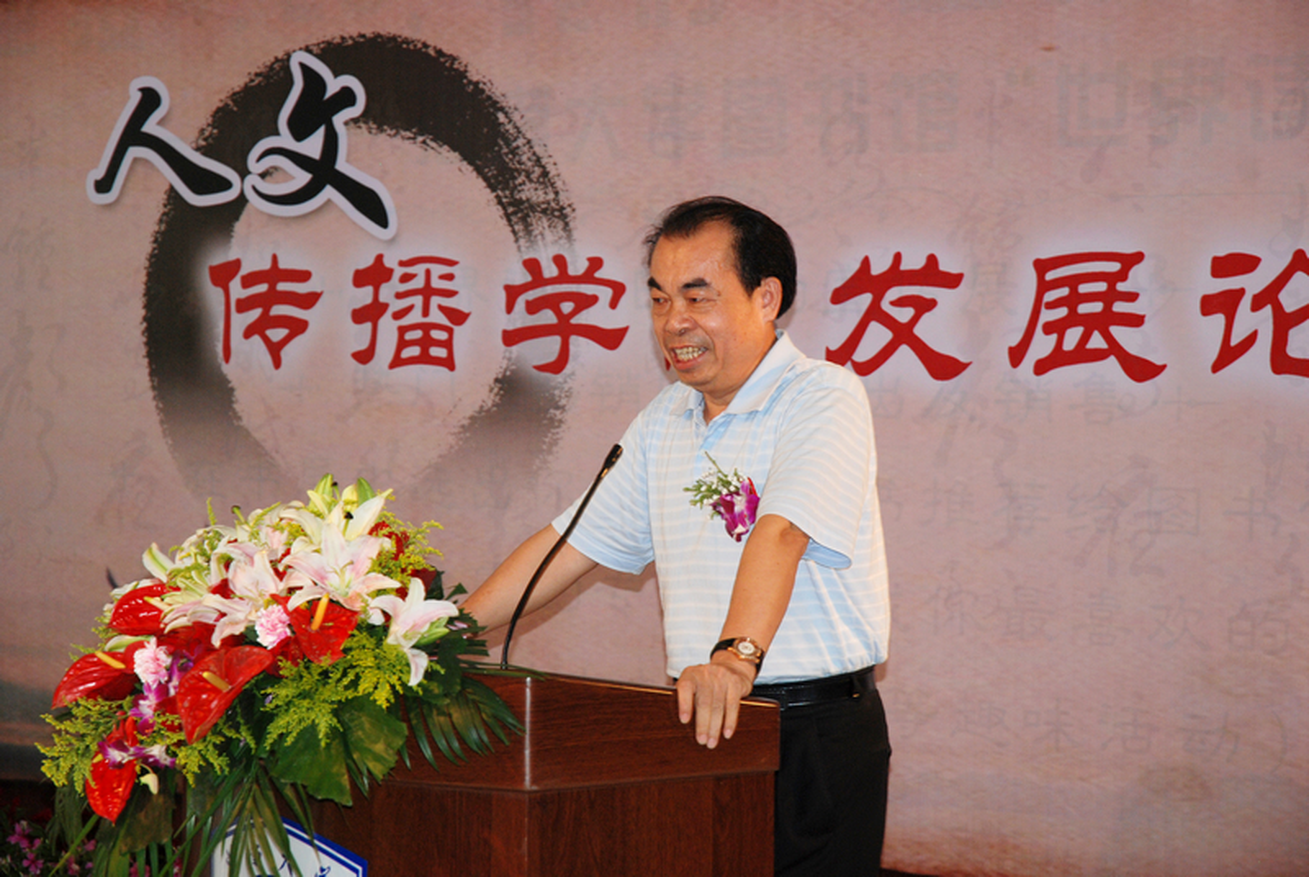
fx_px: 3387
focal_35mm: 93
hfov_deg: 21.9
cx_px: 654
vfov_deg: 14.8
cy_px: 438
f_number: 4.5
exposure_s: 1/60
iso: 400
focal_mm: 62
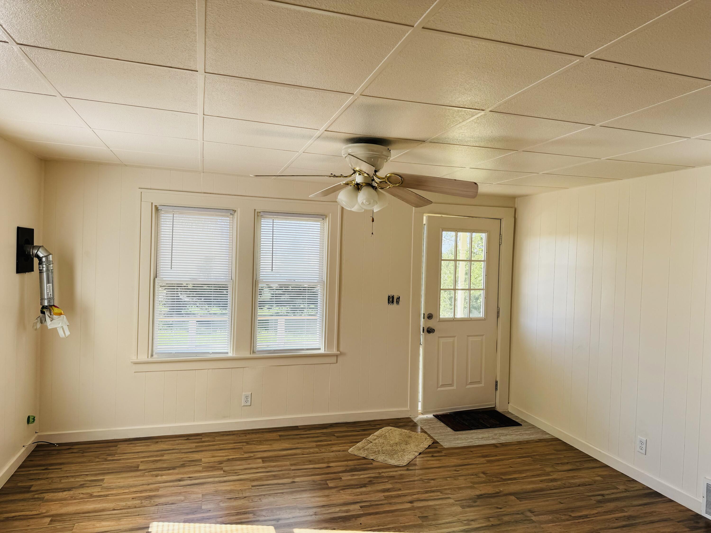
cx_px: 356
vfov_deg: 56.8
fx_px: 493
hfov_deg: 71.6
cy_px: 266
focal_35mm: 24
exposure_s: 1/284
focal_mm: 6.76
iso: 80
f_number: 1.78
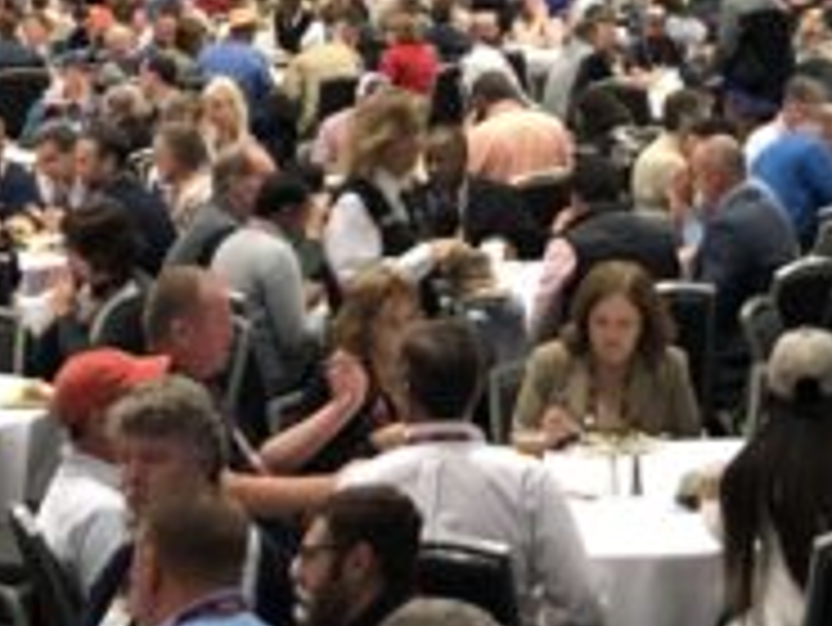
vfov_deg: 9.4
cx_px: 733
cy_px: -189
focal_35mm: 155
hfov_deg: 12.6
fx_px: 3728
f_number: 1.8
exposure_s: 1/15
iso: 64
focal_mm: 3.99
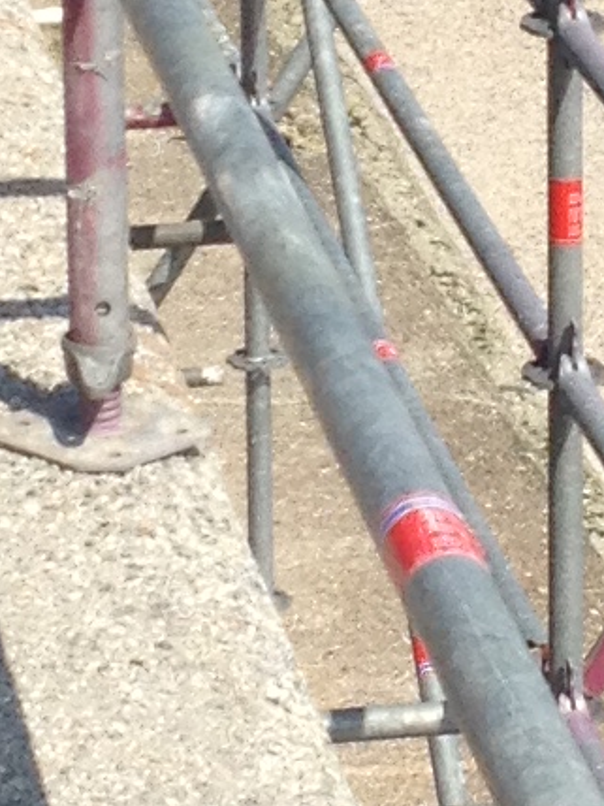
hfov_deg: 5.6
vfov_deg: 7.4
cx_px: 429
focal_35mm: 267
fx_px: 6212
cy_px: 267
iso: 50
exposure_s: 1/2907
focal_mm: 4.28
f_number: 2.4
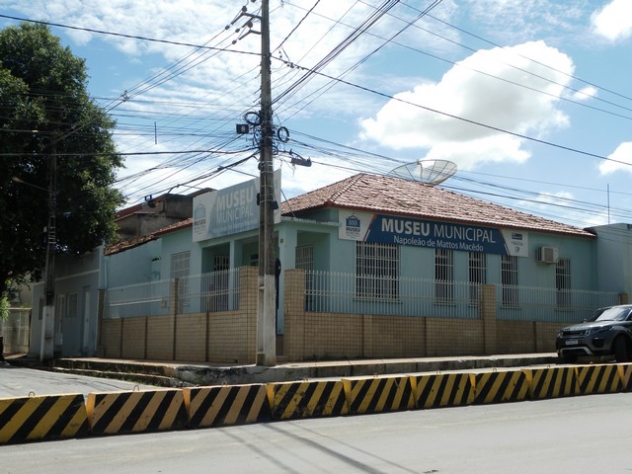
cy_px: 237
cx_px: 316
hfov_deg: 41.2
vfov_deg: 31.5
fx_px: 840
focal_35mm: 46
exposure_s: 1/400
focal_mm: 8.2
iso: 64
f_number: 5.6
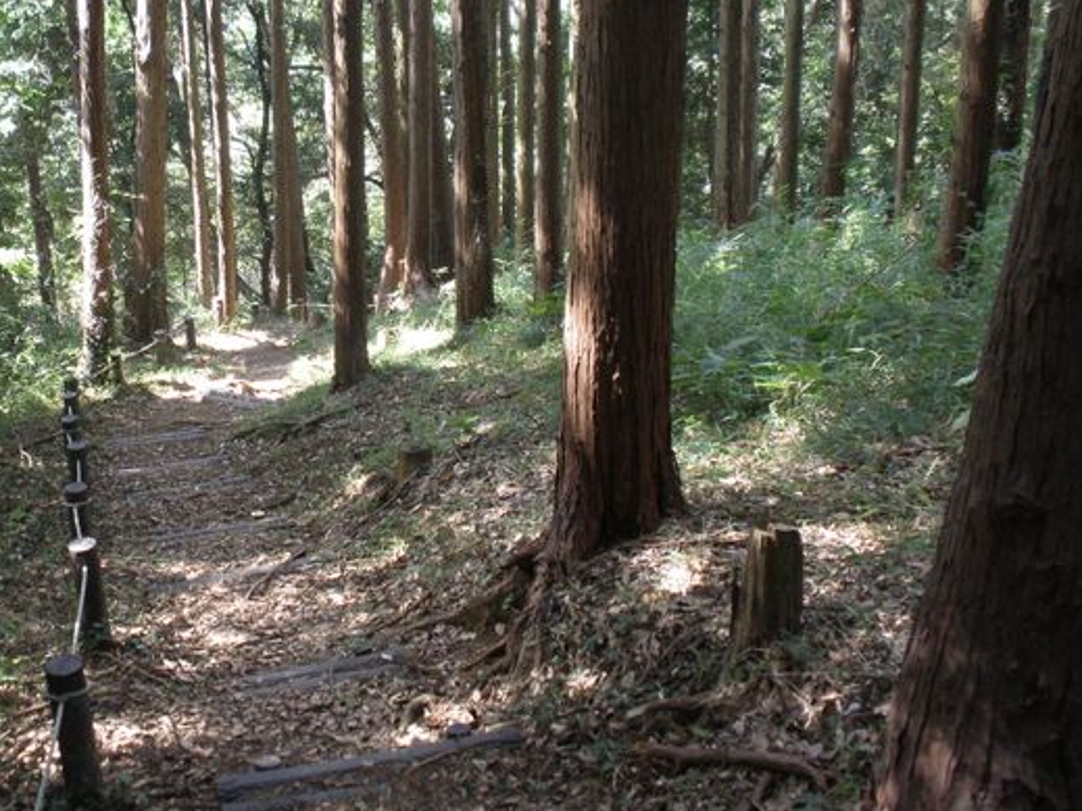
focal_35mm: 57
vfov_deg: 25.6
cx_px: 352
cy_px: 373
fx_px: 1781
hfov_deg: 33.5
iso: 100
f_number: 3.5
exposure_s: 1/30
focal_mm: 6.6
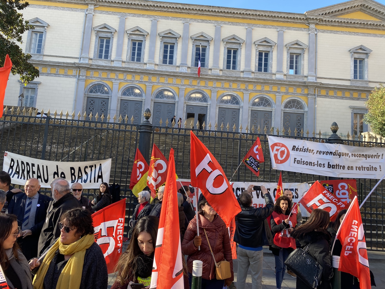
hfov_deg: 67.3
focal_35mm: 26
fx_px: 289
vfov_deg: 53.1
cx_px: 192
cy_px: 144
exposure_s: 1/515
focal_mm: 4.25
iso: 32
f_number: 1.8
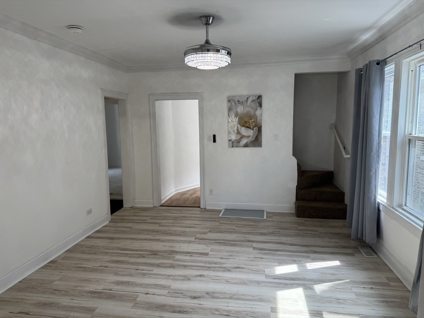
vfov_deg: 56.8
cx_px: 212
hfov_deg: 71.6
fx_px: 294
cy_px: 159
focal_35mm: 24
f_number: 1.78
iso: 64
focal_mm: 6.76
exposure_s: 1/209
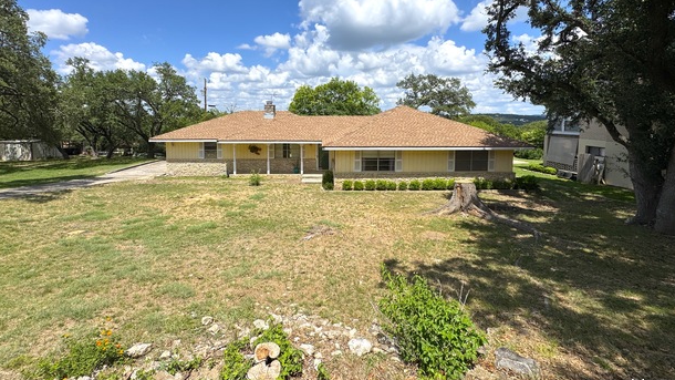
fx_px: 286
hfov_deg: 99.4
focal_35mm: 16
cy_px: 137
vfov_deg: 65.8
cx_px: 333
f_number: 2.2
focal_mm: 2.22
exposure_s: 1/3546
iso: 50
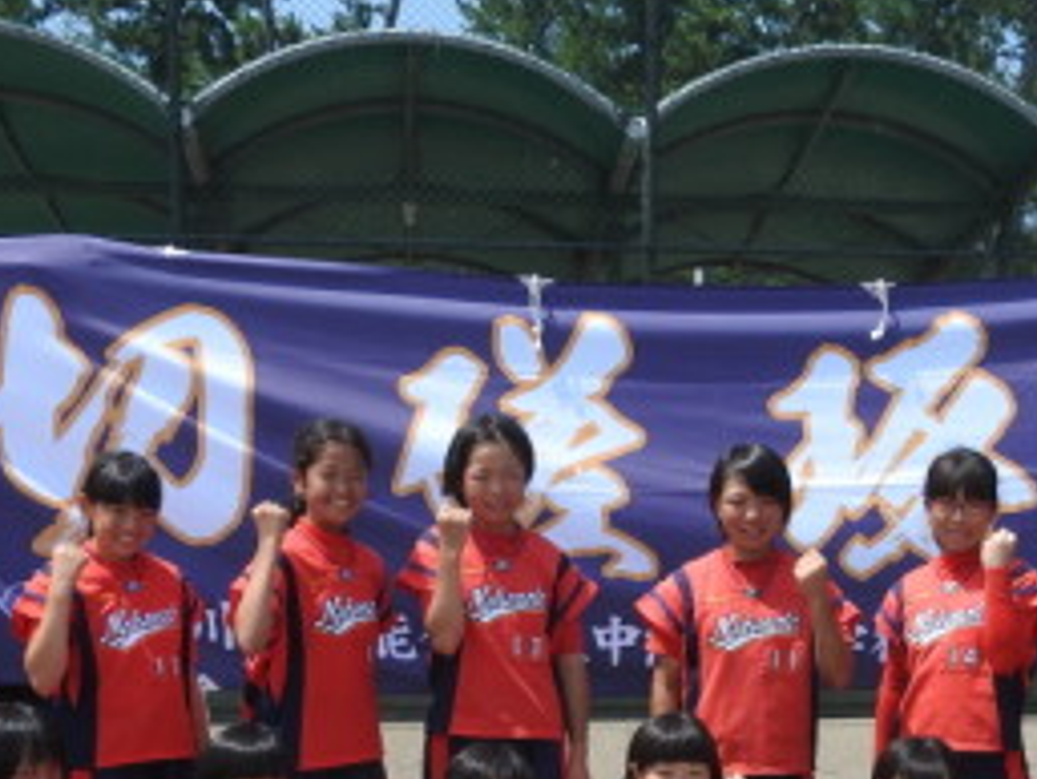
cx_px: 666
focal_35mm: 70
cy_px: 787
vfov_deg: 20.3
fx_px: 2098
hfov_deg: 27.6
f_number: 3.5
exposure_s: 1/1000
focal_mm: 5.4
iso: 100
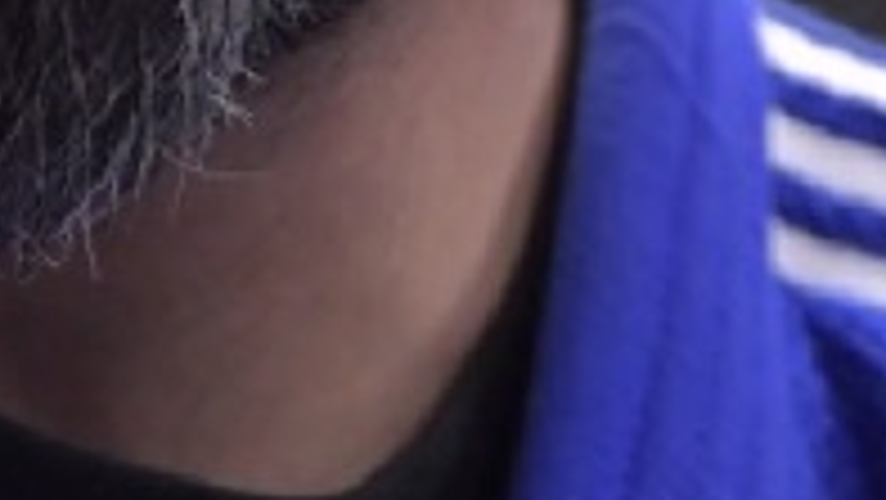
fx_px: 27193
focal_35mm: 1157
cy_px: 892
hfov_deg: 1.9
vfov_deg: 1.1
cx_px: -43
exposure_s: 1/500
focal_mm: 170
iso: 1000
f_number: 2.8
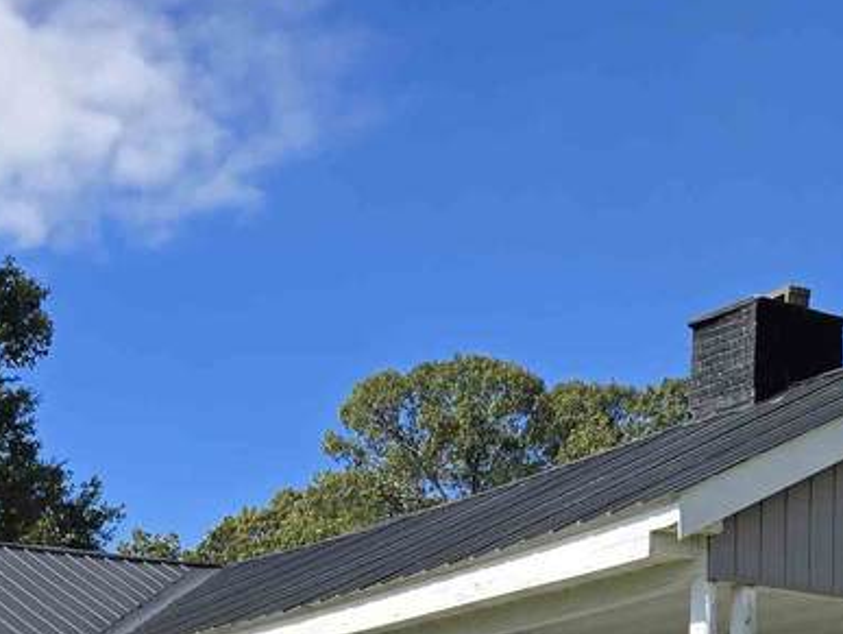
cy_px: 848
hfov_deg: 25.3
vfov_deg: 18.0
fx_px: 1853
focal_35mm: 76
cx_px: 213
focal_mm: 5.4
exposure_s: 1/1484
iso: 25
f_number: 1.8
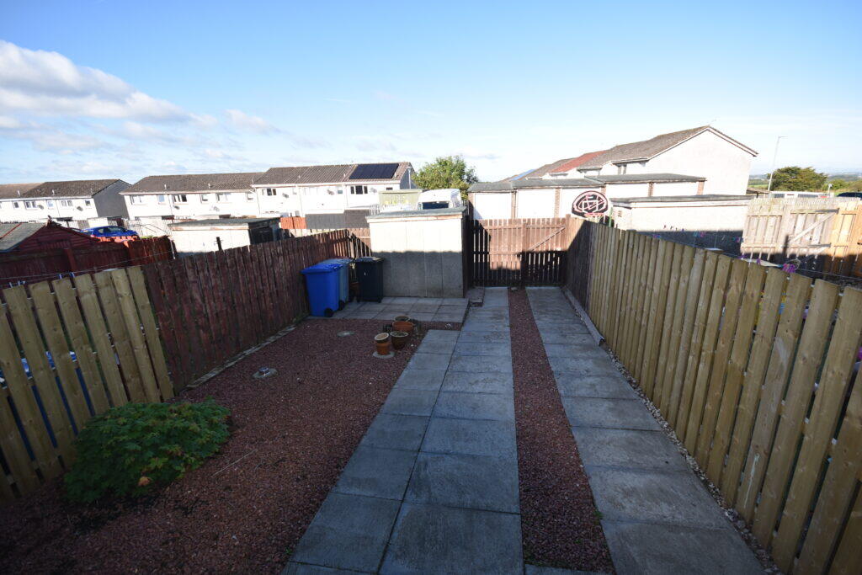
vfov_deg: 77.3
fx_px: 359
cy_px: 288
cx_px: 431
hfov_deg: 100.4
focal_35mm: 15
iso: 100
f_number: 6.3
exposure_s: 1/160
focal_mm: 10
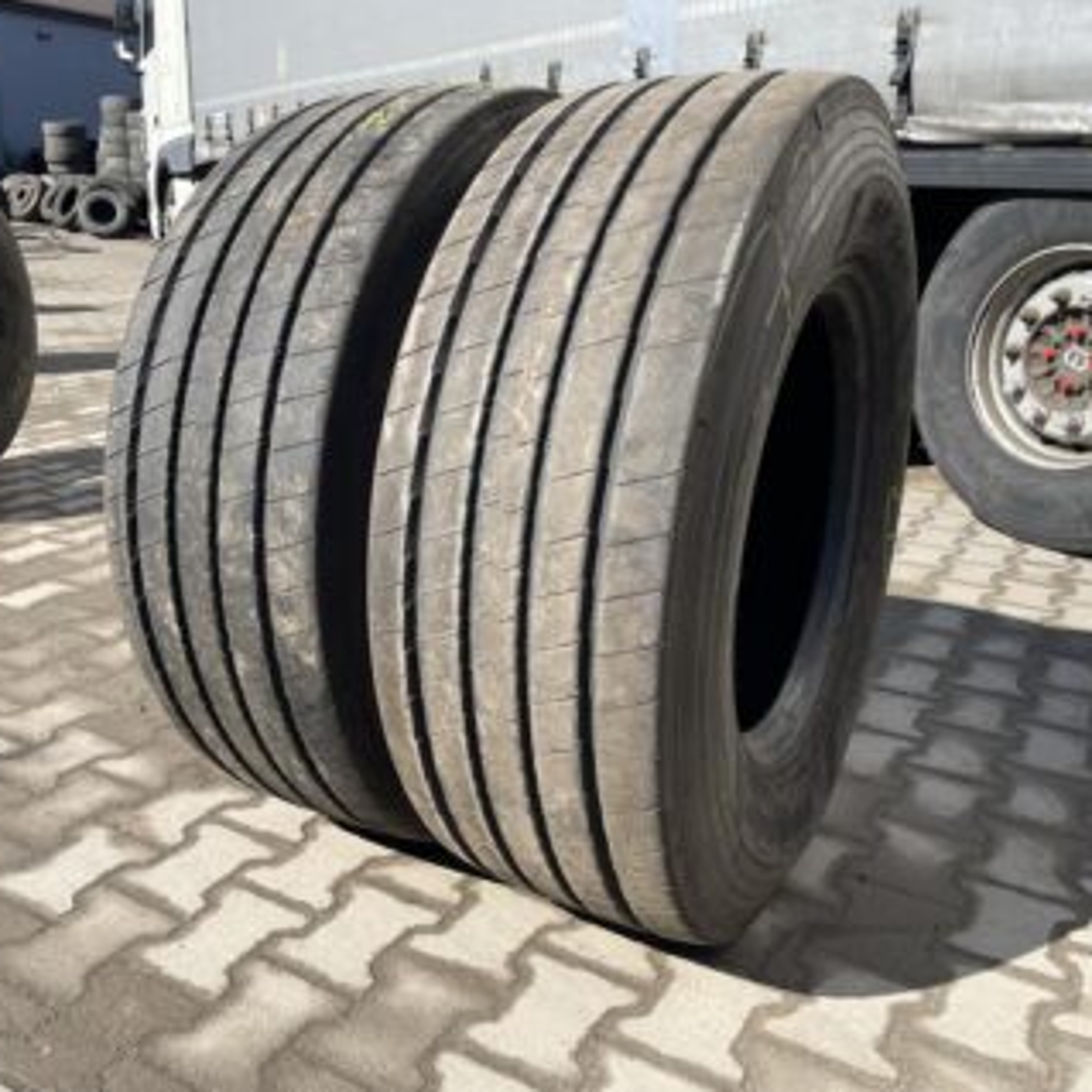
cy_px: 546
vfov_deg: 52.5
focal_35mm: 31
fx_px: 1106
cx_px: 466
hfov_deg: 52.3
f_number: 1.6
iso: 32
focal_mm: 4.2
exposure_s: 1/1689
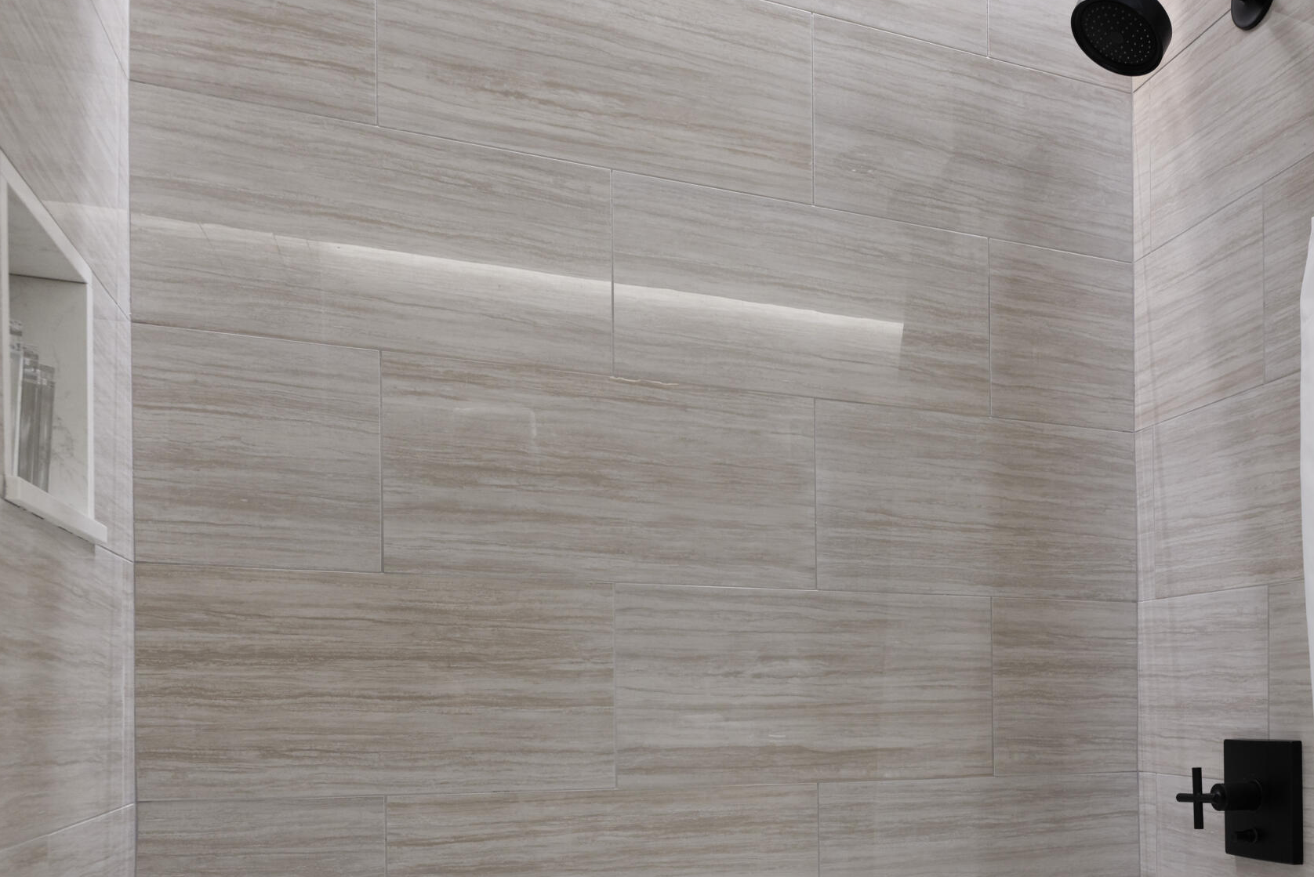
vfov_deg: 37.6
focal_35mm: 34
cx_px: 1021
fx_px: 1241
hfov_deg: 52.7
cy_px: 691
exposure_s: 1/80
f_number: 7.1
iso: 500
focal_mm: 19
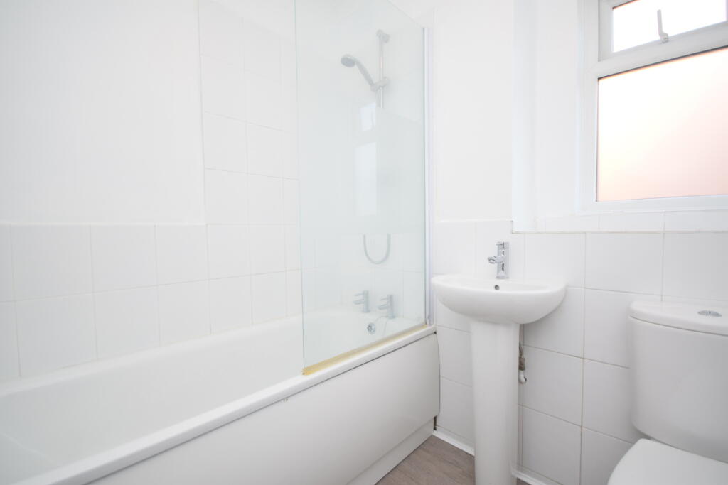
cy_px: 242
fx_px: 303
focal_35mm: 15
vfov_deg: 77.3
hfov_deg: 100.4
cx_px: 364
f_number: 4
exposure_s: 1/60
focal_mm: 10
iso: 500
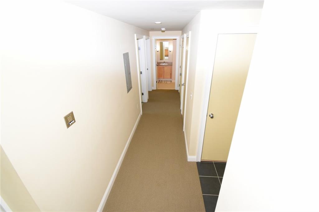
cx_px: 160
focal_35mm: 15
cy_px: 106
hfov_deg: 100.4
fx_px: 133
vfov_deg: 77.3
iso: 800
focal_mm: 10
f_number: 4.5
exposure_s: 1/60
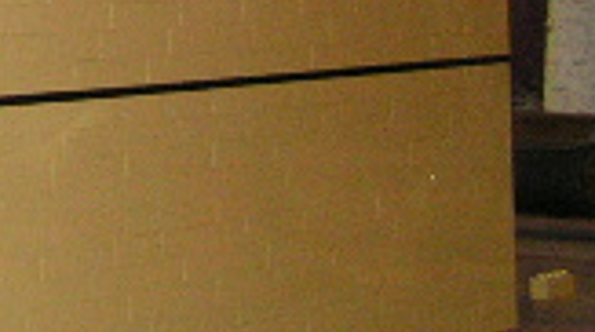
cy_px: -168
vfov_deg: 7.3
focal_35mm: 163
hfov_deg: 11.9
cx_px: -562
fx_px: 2567
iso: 200
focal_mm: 6.3
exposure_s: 1/40
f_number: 2.8
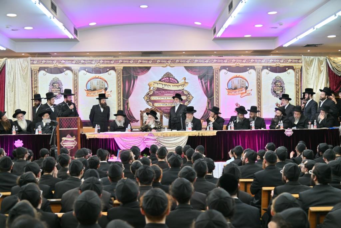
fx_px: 436
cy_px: 114
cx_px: 170
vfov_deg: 29.3
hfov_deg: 42.7
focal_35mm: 46
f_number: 4
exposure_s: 1/160
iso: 320
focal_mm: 46
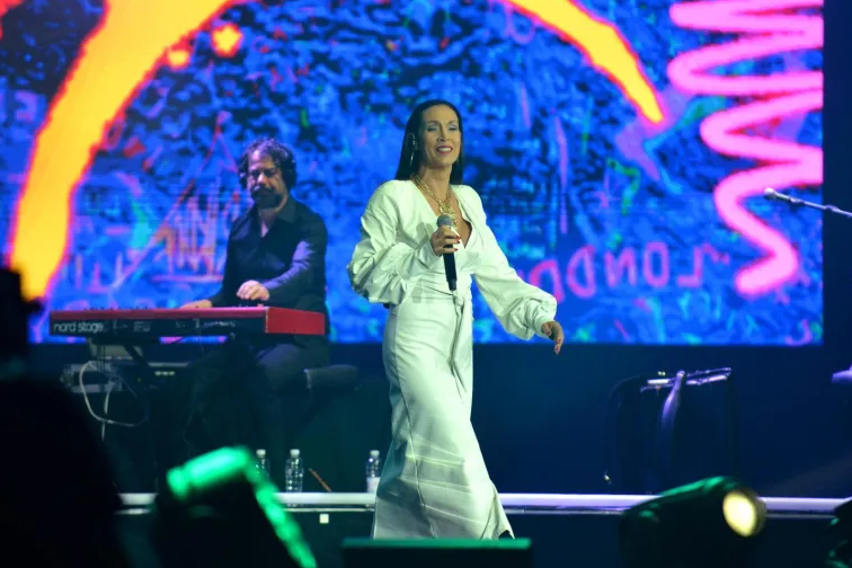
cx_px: 427
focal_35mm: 201
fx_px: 4757
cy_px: 285
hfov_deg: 10.2
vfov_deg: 6.8
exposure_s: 1/400
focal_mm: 200
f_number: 2.8
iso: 1600
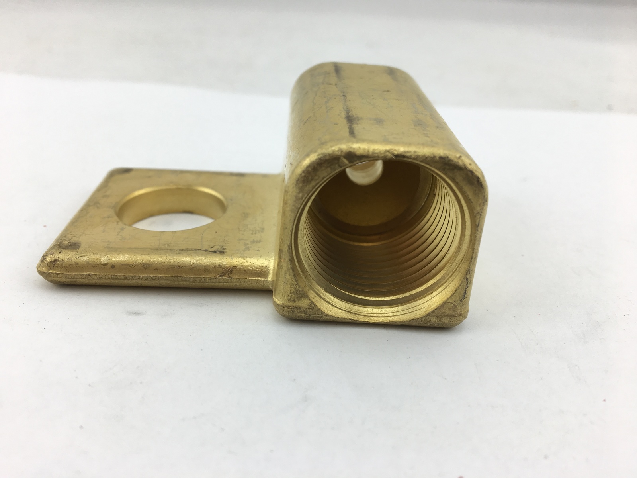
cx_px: 318
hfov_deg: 61.7
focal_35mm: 29
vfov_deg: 48.2
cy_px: 239
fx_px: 534
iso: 25
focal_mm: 4.15
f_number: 2.2
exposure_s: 1/114
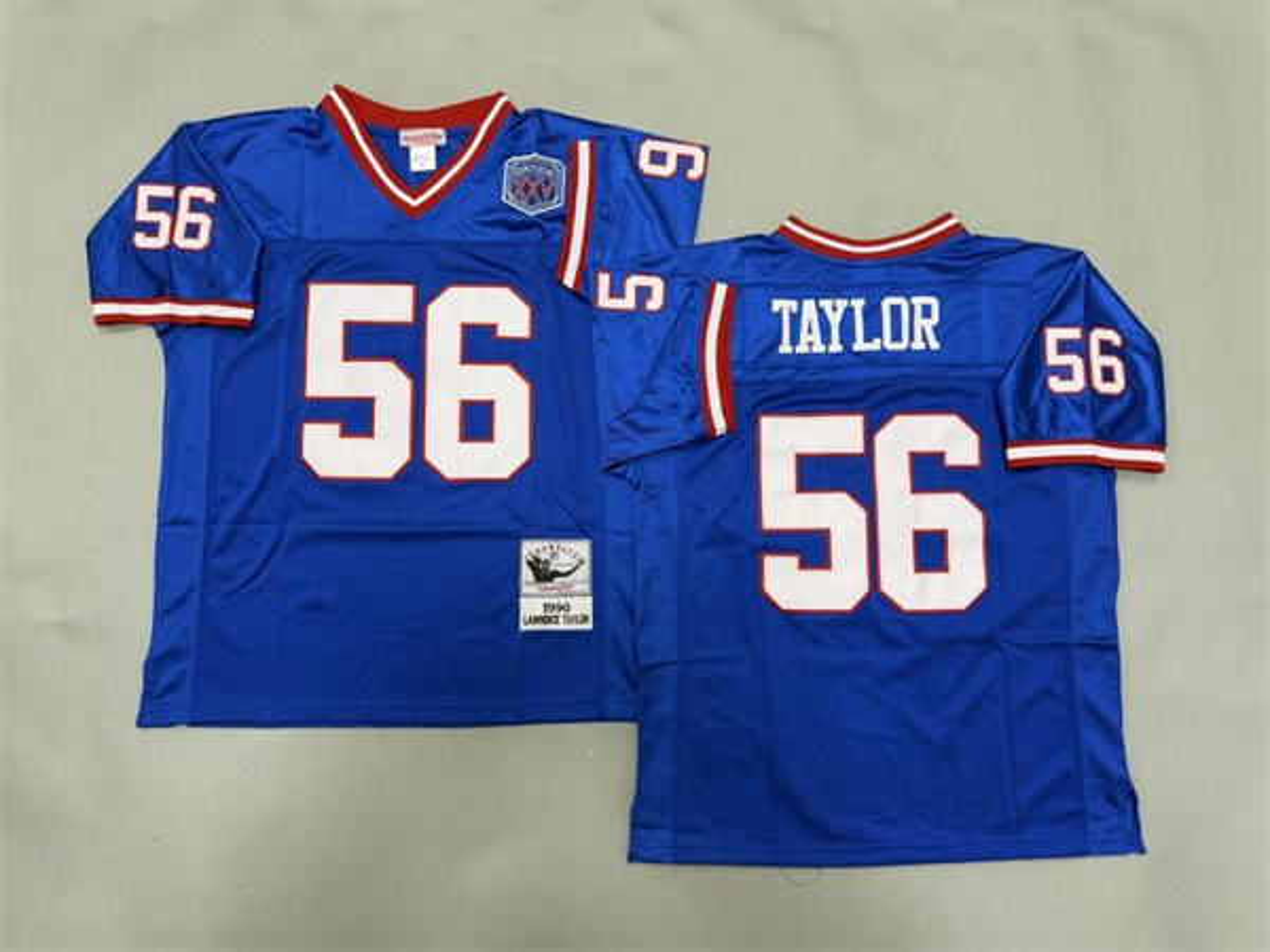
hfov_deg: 71.6
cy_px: 476
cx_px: 635
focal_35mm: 24
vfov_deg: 56.8
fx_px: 881
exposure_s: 1/51
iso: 160
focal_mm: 6.76
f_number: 1.78
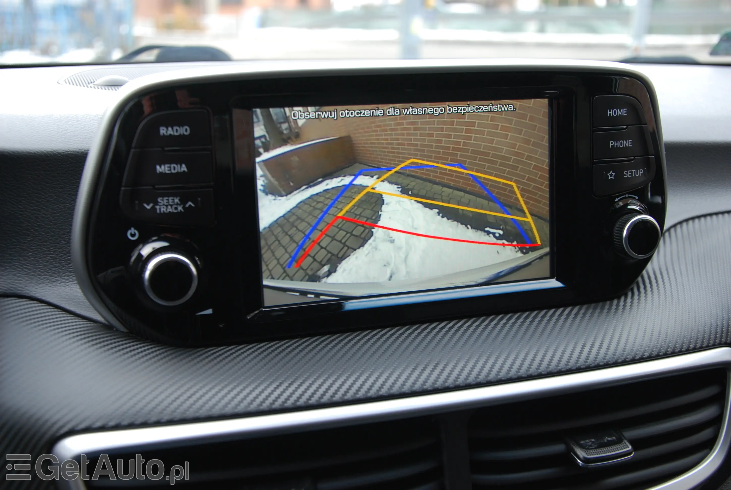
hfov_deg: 43.5
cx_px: 366
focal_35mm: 45
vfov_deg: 30.0
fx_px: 916
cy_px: 245
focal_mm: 30
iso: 200
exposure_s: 1/40
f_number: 4.2
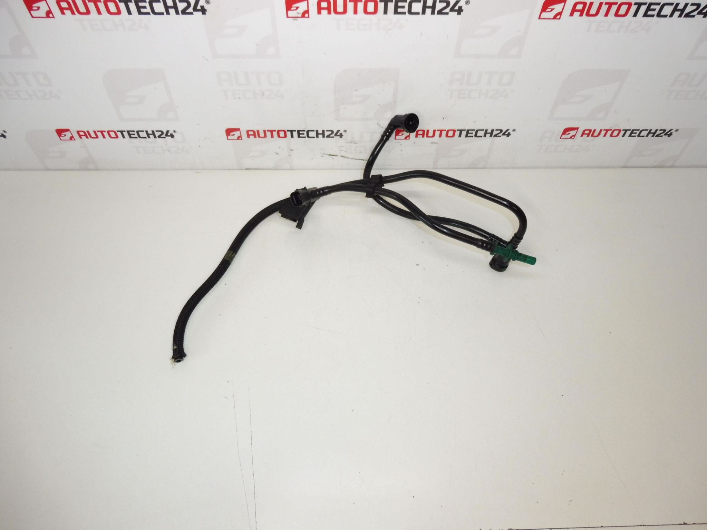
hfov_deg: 71.6
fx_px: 490
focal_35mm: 24
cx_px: 354
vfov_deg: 56.8
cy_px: 265
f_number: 3.5
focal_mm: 4.3
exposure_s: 1/160
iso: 200
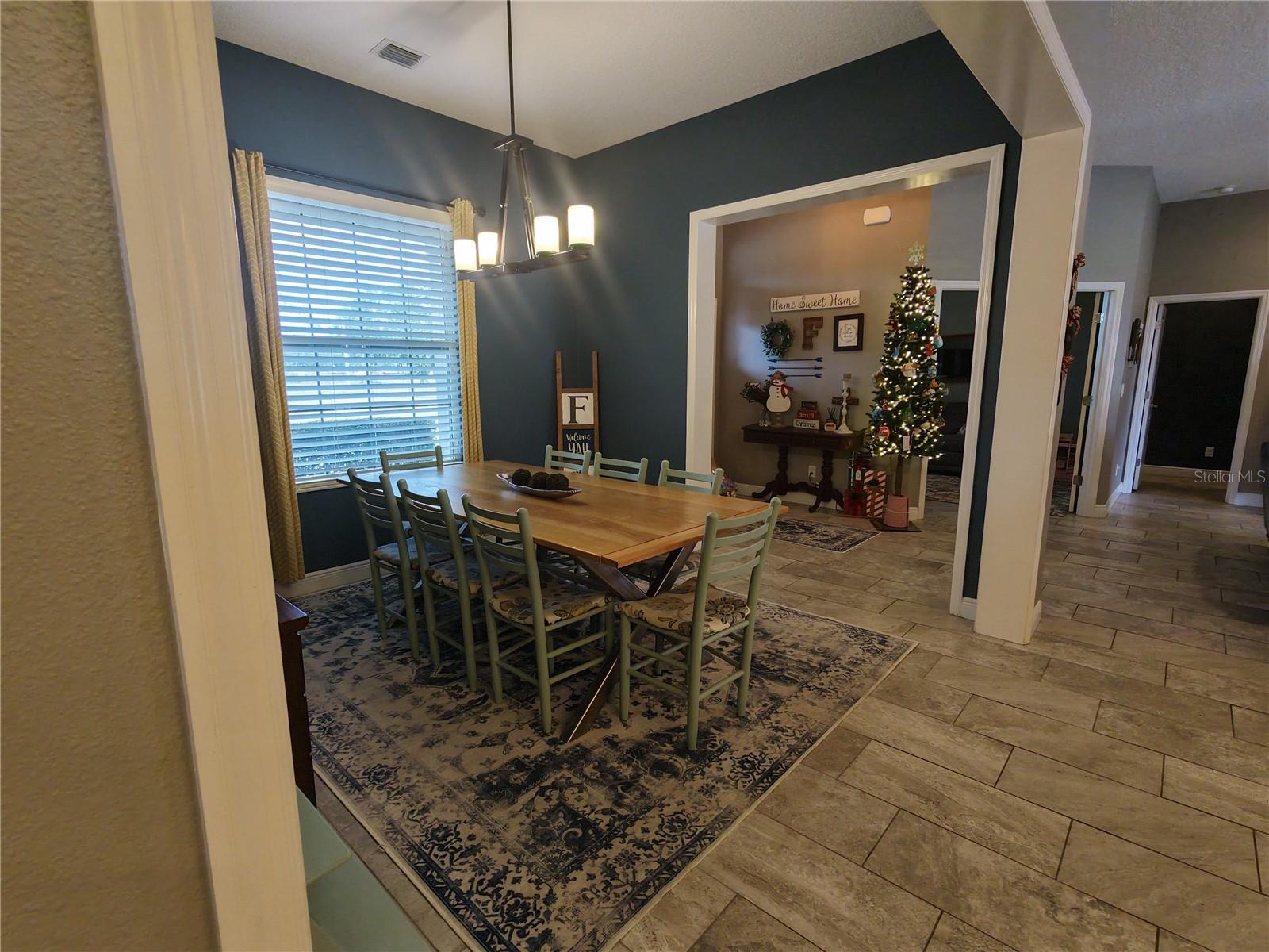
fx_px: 587
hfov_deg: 94.5
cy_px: 476
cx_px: 634
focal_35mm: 16
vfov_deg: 78.1
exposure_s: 1/50
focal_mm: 3.05
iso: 800
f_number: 2.2
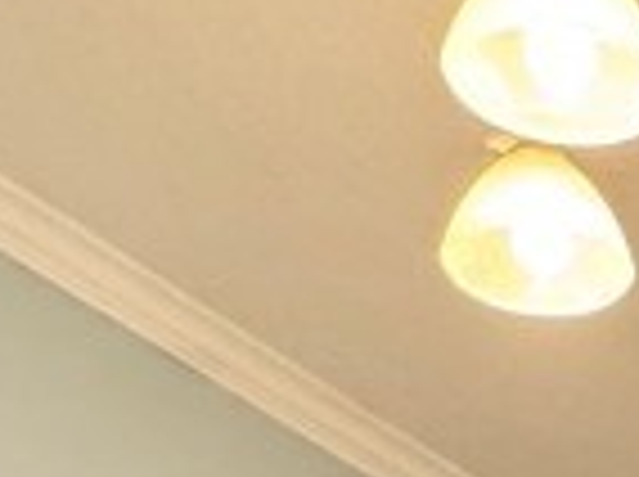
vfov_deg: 11.3
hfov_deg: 17.8
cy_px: 1246
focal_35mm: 101
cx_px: 914
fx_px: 1861
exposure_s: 1/60
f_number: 2.2
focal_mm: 2.22
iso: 500
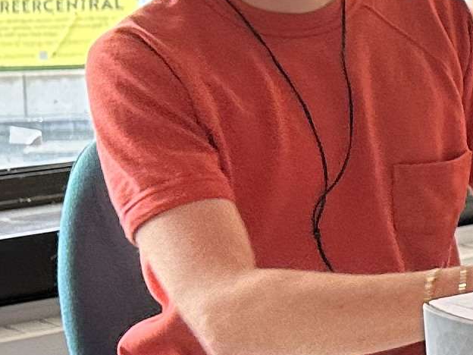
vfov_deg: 9.6
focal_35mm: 155
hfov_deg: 10.4
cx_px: 1248
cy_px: 118
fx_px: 2118
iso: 125
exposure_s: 1/121
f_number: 1.78
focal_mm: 6.86
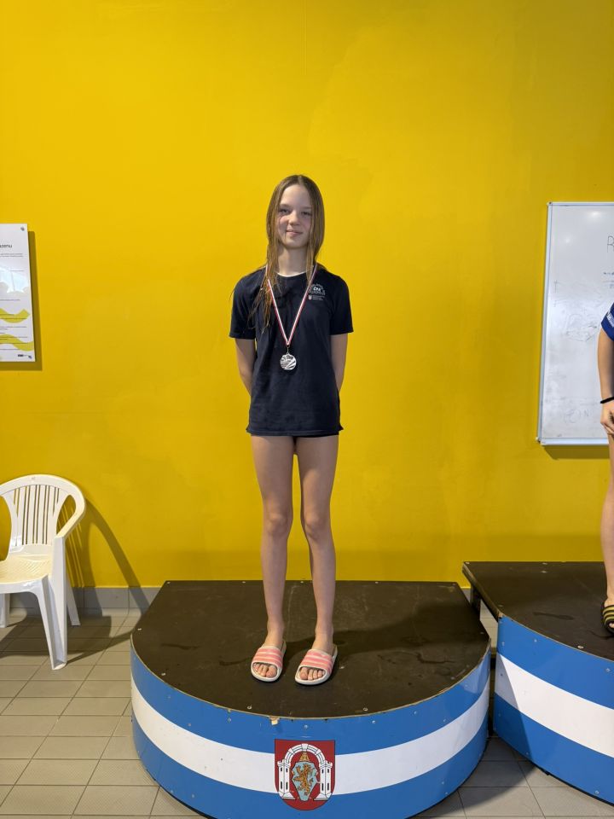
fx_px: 568
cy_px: 410
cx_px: 307
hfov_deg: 56.8
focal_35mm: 24
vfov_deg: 71.6
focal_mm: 6.76
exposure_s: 1/121
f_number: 1.78
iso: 125
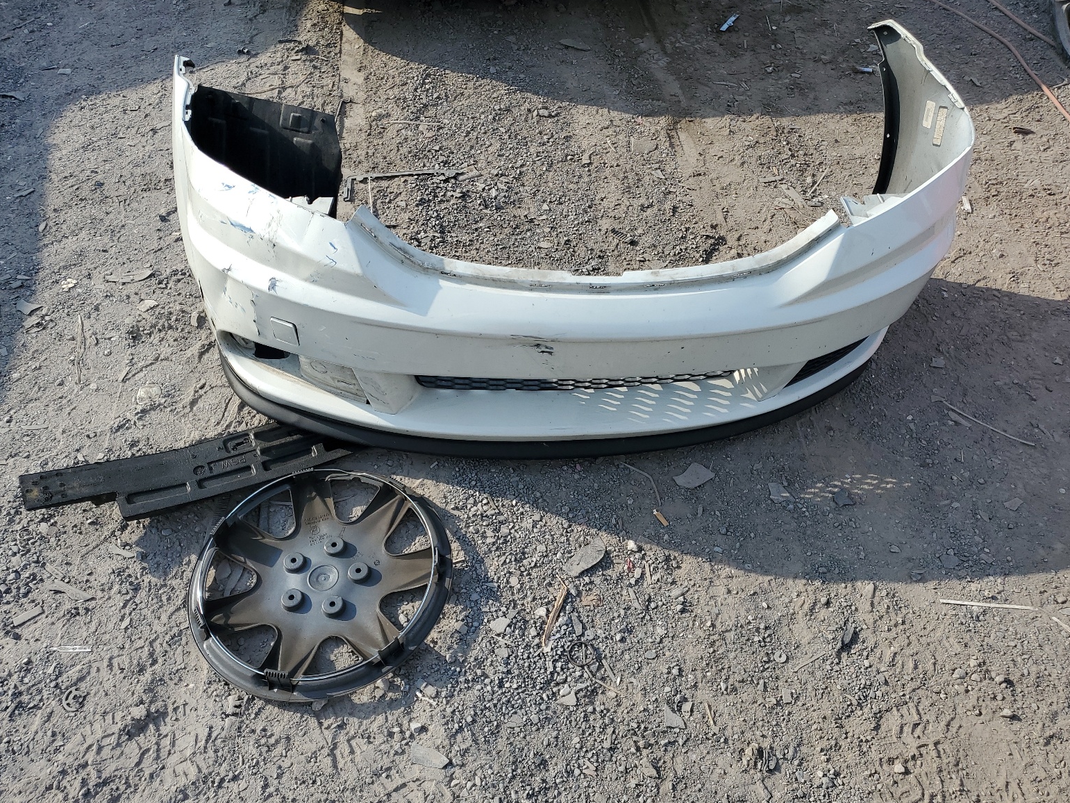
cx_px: 551
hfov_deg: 65.3
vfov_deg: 51.4
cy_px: 401
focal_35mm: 27
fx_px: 835
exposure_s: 1/2500
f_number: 1.5
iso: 50
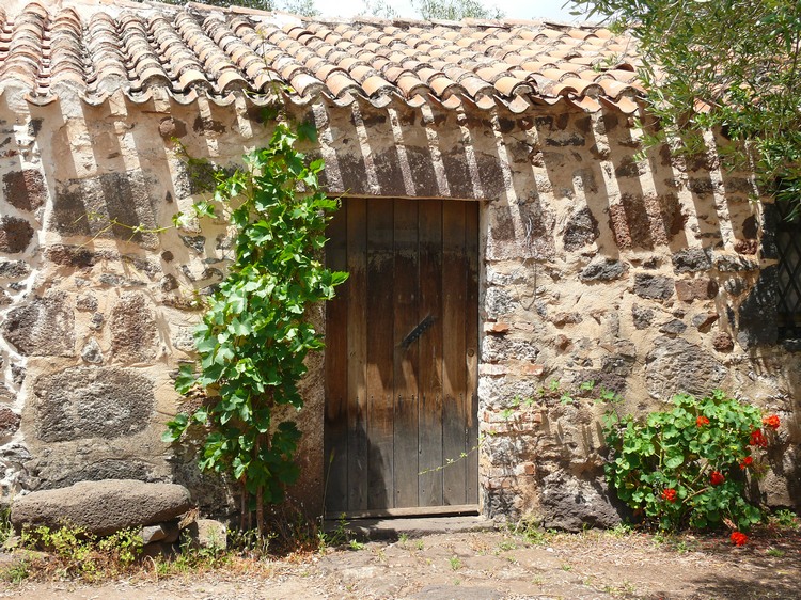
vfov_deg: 26.1
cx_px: 400
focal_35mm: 56
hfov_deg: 34.4
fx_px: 1295
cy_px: 300
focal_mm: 11.8
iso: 100
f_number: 4
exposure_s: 1/200
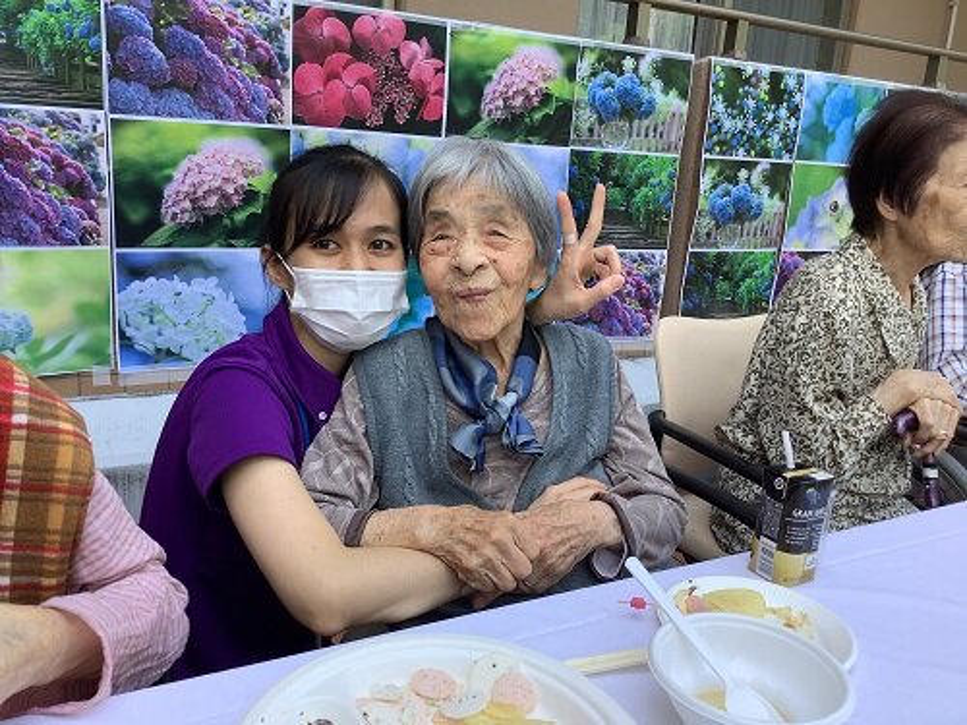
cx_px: 484
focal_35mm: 31
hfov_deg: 58.4
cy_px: 362
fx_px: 866
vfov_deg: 45.4
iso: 25
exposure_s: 1/158
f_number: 2.4
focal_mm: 3.3
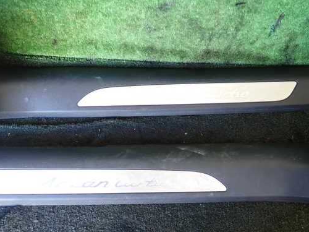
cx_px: 133
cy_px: 119
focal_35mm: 36
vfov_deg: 39.7
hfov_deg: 51.2
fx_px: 321
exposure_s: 1/30
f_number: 2.3
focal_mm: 5.4
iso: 320
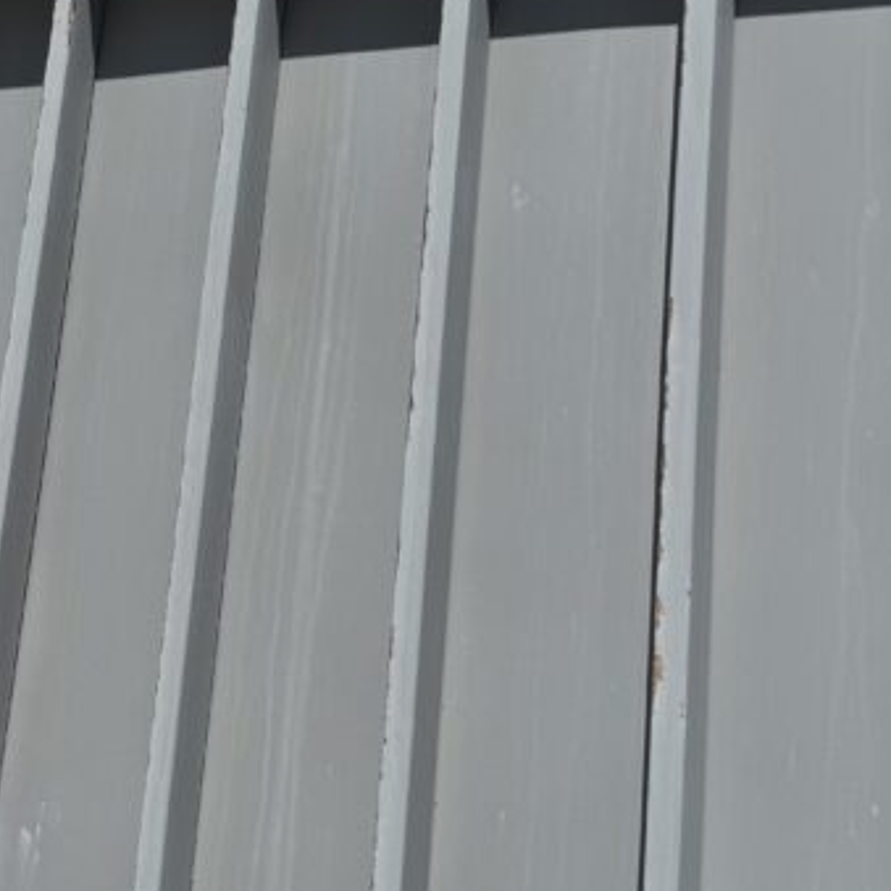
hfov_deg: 26.4
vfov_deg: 26.5
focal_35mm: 64
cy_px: 213
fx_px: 1864
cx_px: 189
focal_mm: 6.86
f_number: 1.78
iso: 80
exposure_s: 1/9009
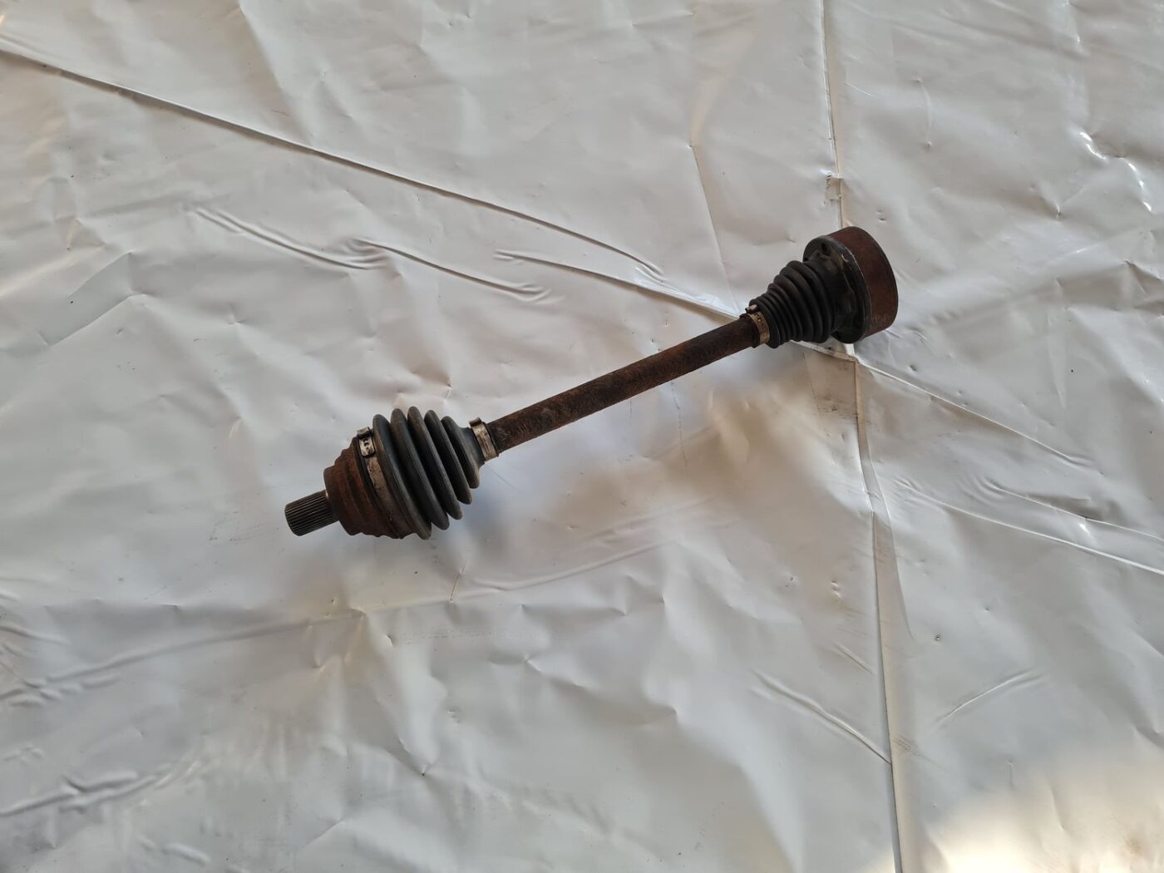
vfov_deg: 53.1
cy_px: 436
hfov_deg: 67.3
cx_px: 582
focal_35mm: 26
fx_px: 874
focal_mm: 5.4
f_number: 1.8
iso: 100
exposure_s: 1/100
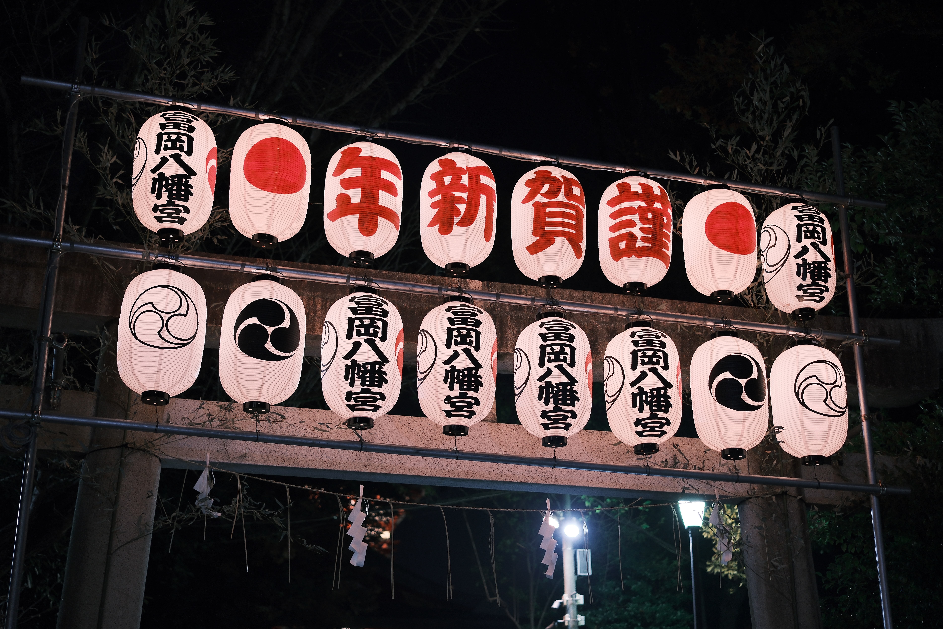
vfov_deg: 26.5
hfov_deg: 38.9
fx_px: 1336
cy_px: 319
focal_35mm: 51
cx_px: 476
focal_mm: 33
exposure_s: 1/60
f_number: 1.6
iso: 500
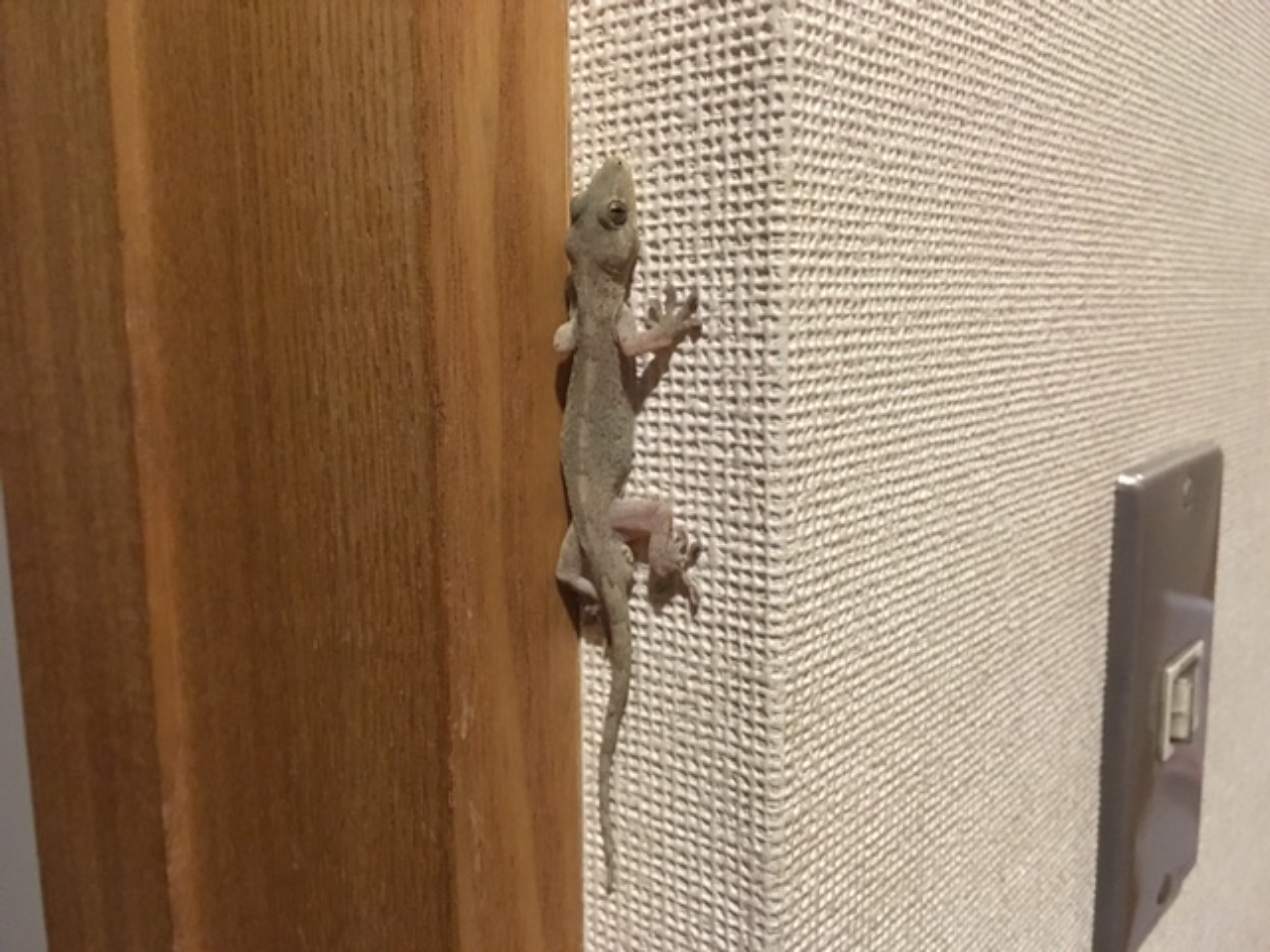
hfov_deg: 61.7
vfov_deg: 48.2
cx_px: 635
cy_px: 476
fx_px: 1064
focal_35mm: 29
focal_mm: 4.15
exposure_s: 1/15
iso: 320
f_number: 2.2
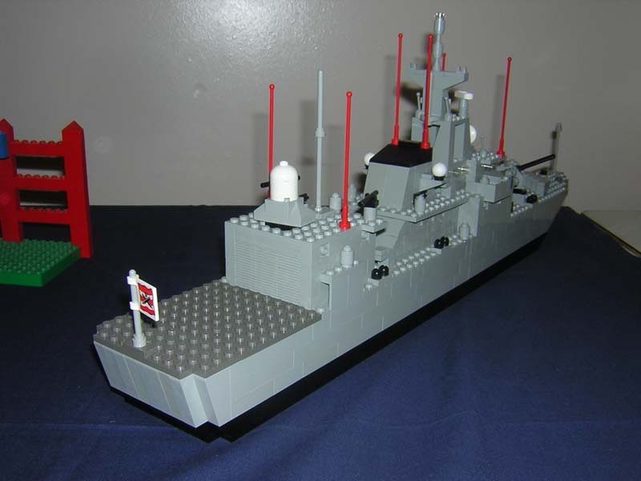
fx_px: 667
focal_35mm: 36
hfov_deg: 51.4
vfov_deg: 39.7
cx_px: 320
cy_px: 240
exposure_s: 1/60.1
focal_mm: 4.7
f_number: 5.2
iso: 100
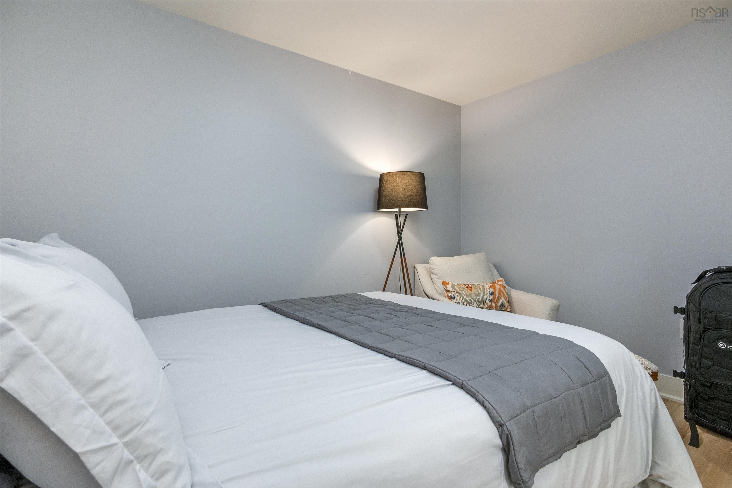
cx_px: 366
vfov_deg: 67.4
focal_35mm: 18
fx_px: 366
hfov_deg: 90.0
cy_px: 244
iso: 500
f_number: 8
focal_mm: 12
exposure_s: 1/60
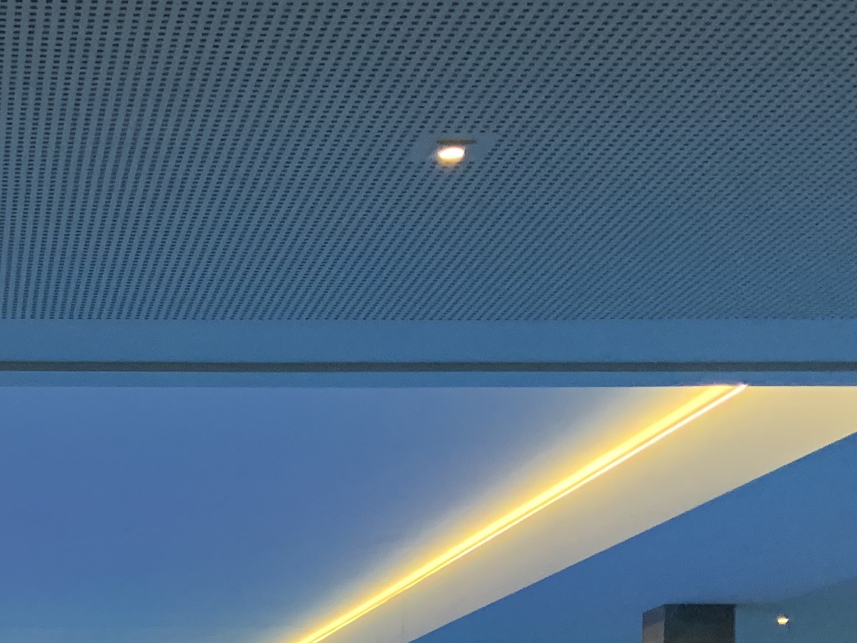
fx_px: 2006
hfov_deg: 23.2
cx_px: 22
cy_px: 918
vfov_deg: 16.8
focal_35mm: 81
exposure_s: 1/56
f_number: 1.8
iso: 250
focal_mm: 4.25
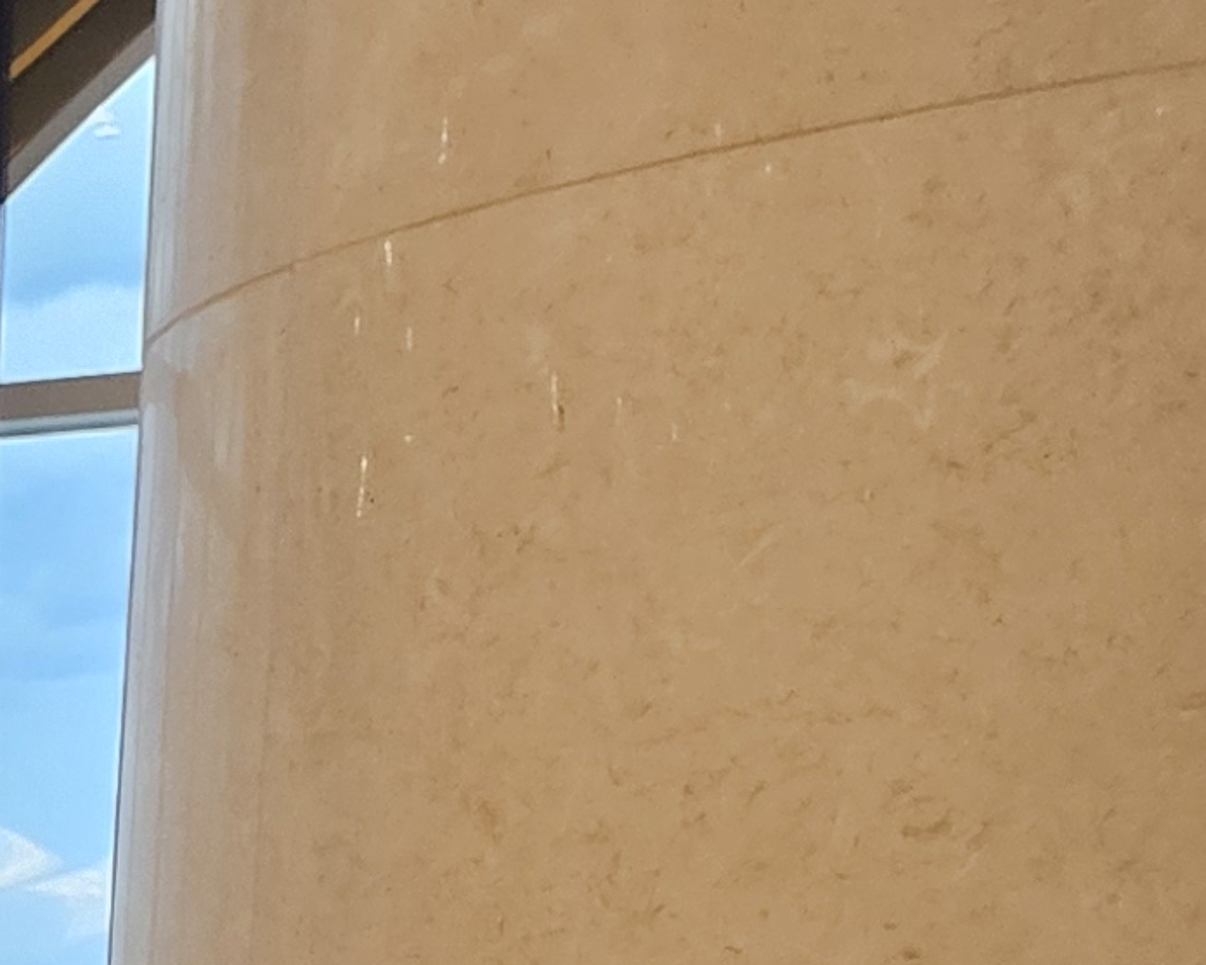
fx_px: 4605
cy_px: 2341
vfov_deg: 10.3
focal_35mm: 129
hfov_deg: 11.3
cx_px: -2055
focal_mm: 5.4
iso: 200
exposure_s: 1/120
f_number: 1.8
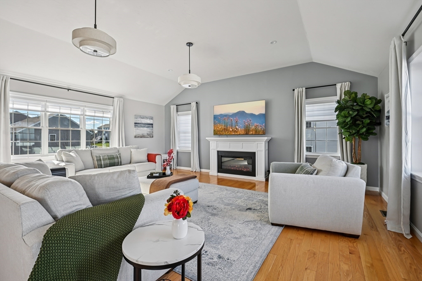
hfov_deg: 96.7
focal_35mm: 16
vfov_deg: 73.8
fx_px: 188
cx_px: 211
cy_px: 140
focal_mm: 16
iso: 100
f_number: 8
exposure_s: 1/20
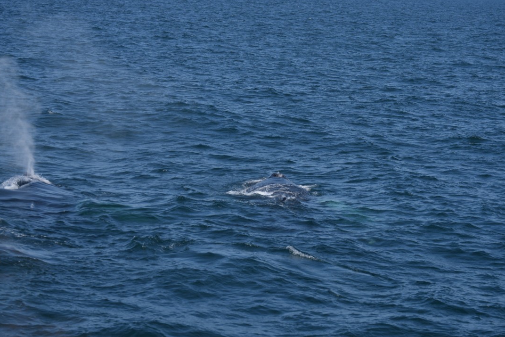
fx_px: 1908
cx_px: 252
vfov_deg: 10.1
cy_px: 169
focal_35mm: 136
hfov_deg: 15.1
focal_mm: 90
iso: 200
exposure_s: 1/1600
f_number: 5.6
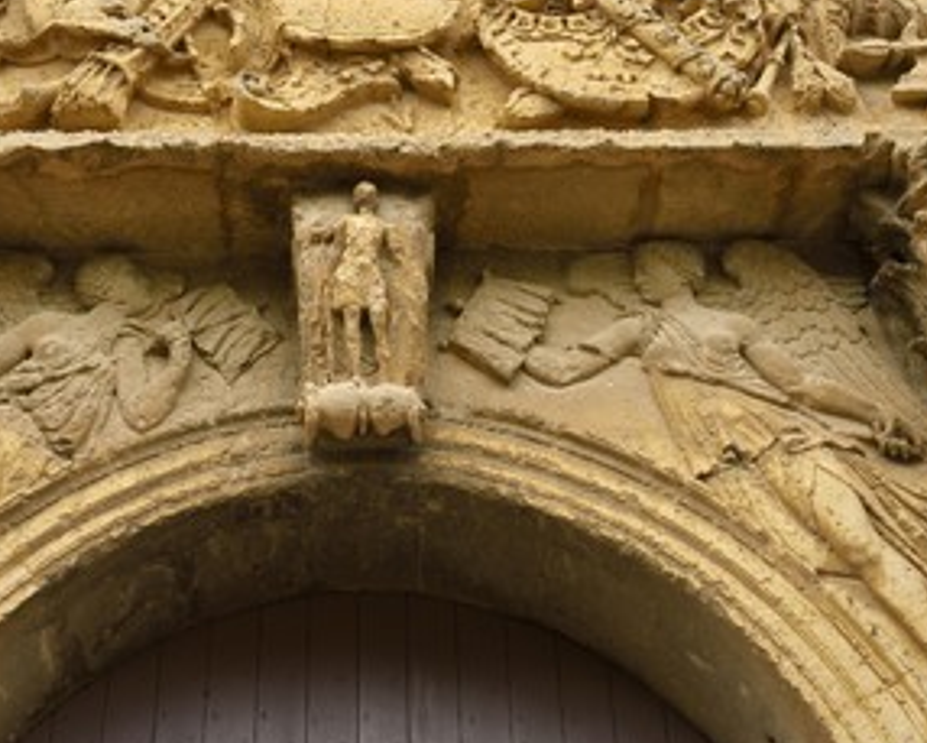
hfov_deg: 30.4
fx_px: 1702
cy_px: 357
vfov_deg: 24.6
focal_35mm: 62
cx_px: 360
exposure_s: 1/200
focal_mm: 45
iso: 200
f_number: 7.1
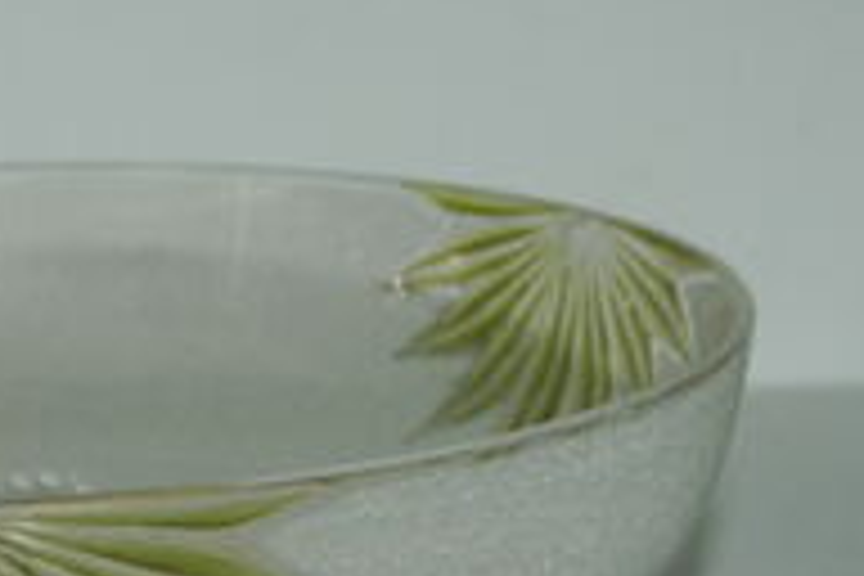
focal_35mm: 131
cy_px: 479
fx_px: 3144
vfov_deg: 10.4
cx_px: -50
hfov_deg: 15.3
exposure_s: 1/125
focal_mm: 28
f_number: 7.1
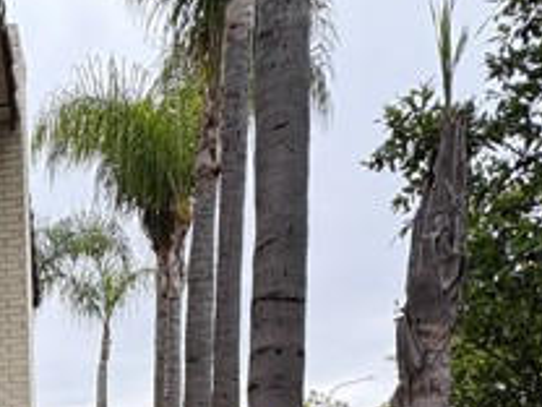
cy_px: 569
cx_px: -23
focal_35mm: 43
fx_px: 673
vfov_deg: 26.7
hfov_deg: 38.0
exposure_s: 1/518
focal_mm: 2.22
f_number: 2.2
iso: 64
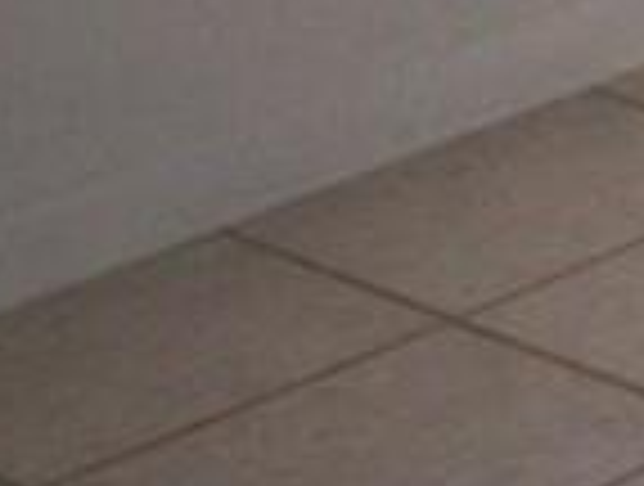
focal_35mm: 257
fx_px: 4793
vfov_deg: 5.5
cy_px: -873
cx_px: 2175
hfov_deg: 6.7
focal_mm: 6
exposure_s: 1/60
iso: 140
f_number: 4.5
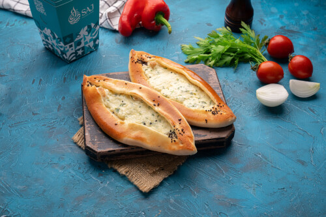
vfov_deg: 24.2
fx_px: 507
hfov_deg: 35.7
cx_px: 163
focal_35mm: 56
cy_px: 108
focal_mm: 56
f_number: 10
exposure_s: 1/125
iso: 160
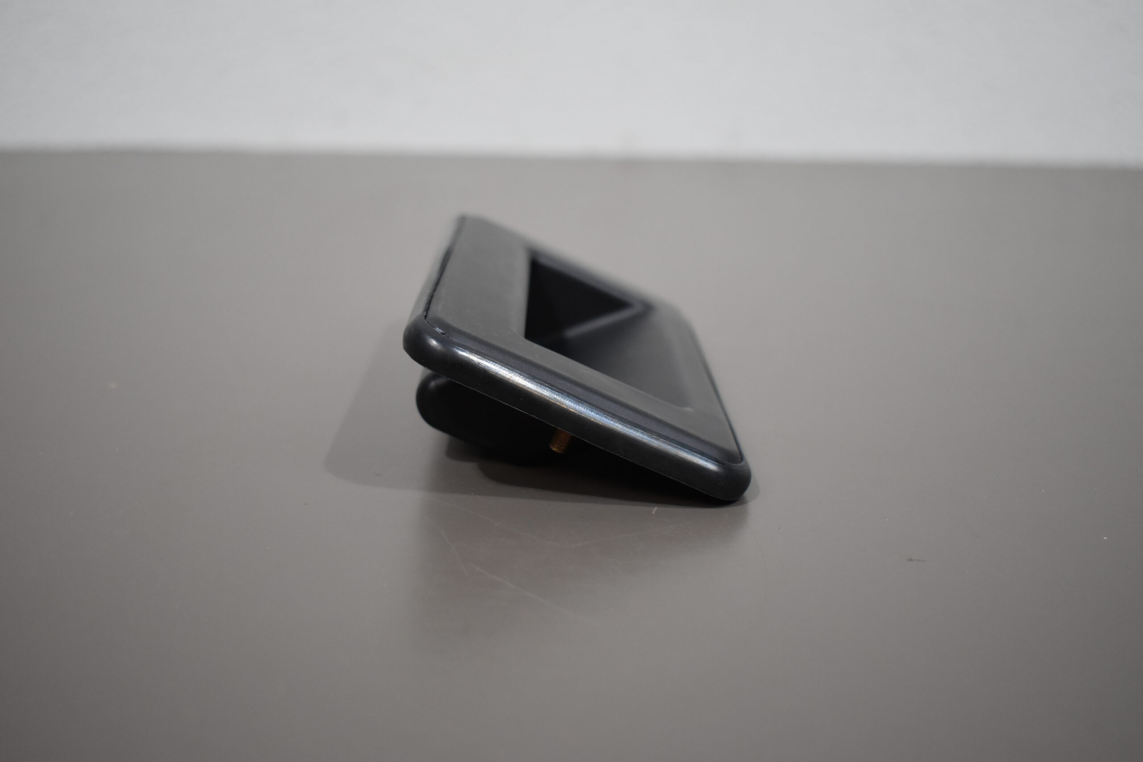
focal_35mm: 42
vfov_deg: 31.9
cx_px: 572
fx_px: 1333
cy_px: 381
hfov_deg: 46.4
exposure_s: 1/200
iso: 800
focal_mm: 28
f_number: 4.2
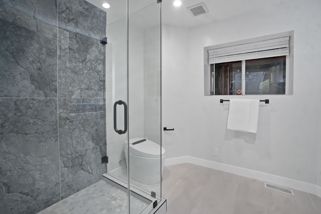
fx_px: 134
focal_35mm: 15
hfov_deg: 100.4
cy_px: 107
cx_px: 160
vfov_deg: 77.3
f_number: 8
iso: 250
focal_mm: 10
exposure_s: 1/15
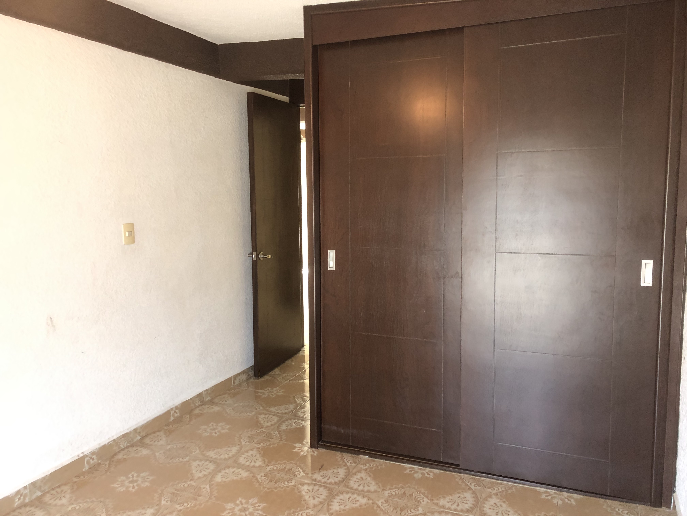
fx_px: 556
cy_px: 258
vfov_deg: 49.7
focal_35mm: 28
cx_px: 344
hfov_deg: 63.4
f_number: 1.8
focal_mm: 4
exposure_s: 1/15
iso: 50
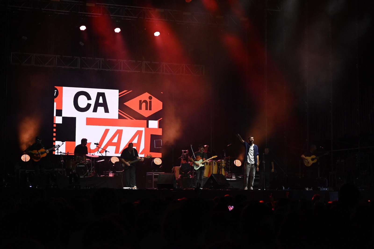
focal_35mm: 75
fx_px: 779
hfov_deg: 27.0
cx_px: 187
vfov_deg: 18.2
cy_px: 124
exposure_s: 1/200
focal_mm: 50
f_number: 5
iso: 4000
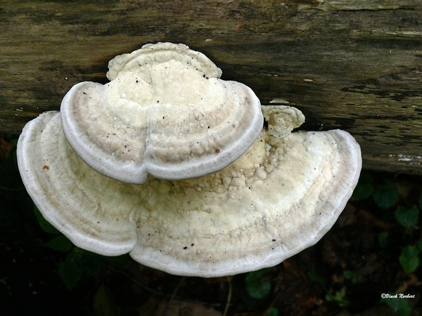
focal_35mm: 36
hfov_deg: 51.4
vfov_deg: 39.7
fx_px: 439
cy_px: 158
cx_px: 211
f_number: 2.8
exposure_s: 1/200
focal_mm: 6
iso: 100
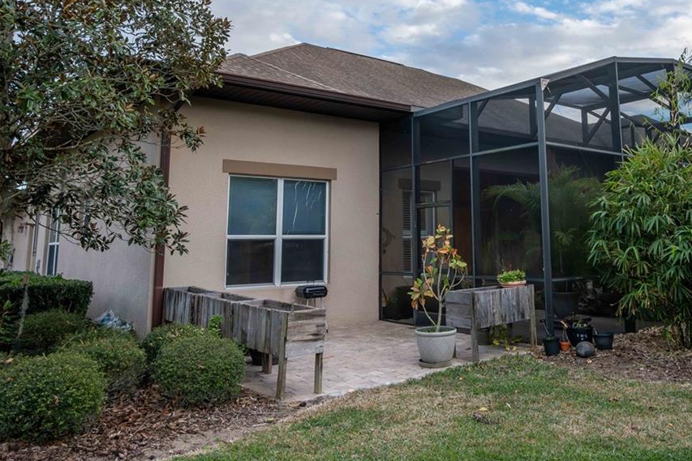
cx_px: 421
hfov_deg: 61.3
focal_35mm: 30
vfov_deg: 42.8
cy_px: 143
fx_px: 577
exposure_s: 1/80
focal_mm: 16
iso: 400
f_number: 8
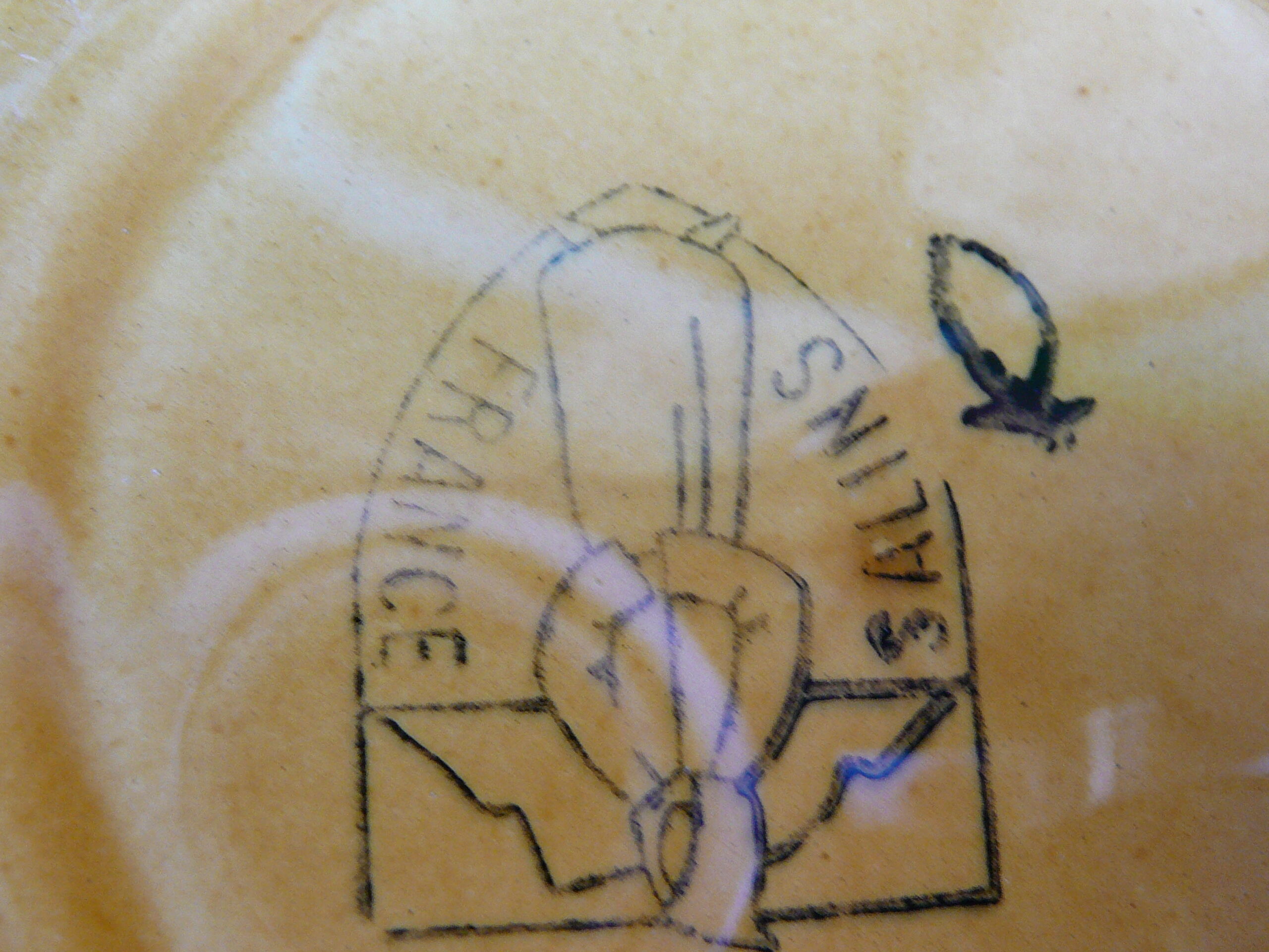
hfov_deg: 42.1
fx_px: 1650
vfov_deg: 32.2
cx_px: 634
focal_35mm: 45
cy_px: 476
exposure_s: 1/15
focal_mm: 6.7
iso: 200
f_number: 3.2
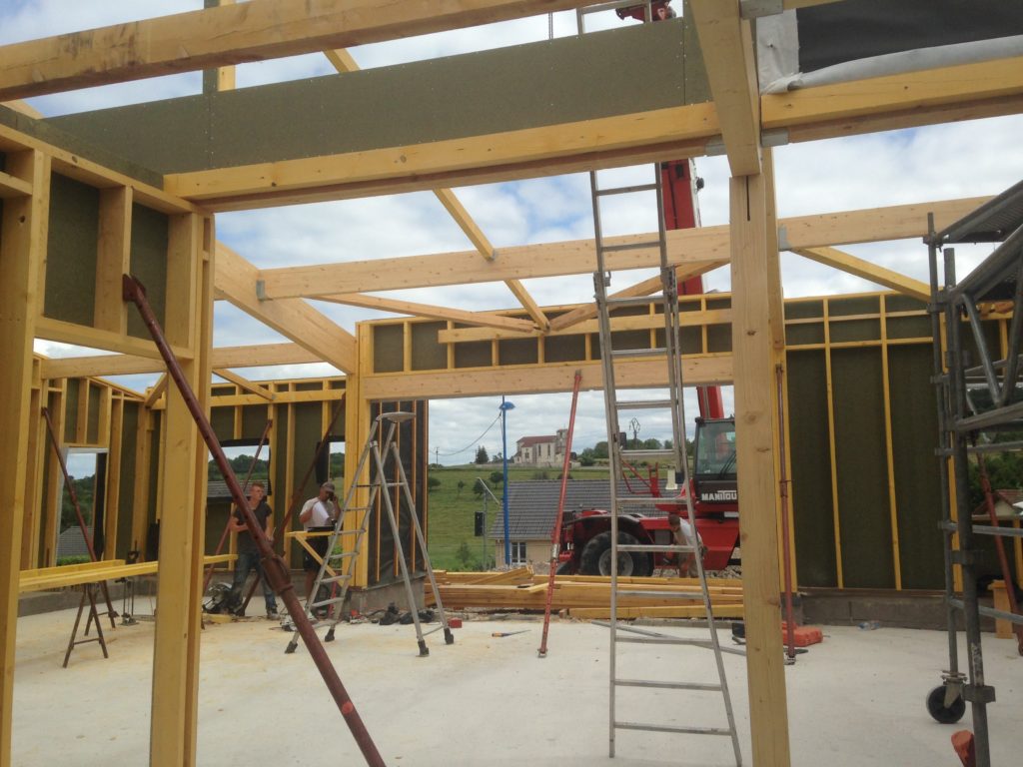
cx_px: 512
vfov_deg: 42.9
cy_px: 384
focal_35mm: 33
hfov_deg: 55.4
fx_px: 975
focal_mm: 4.12
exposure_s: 1/1869
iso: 50
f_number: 2.4
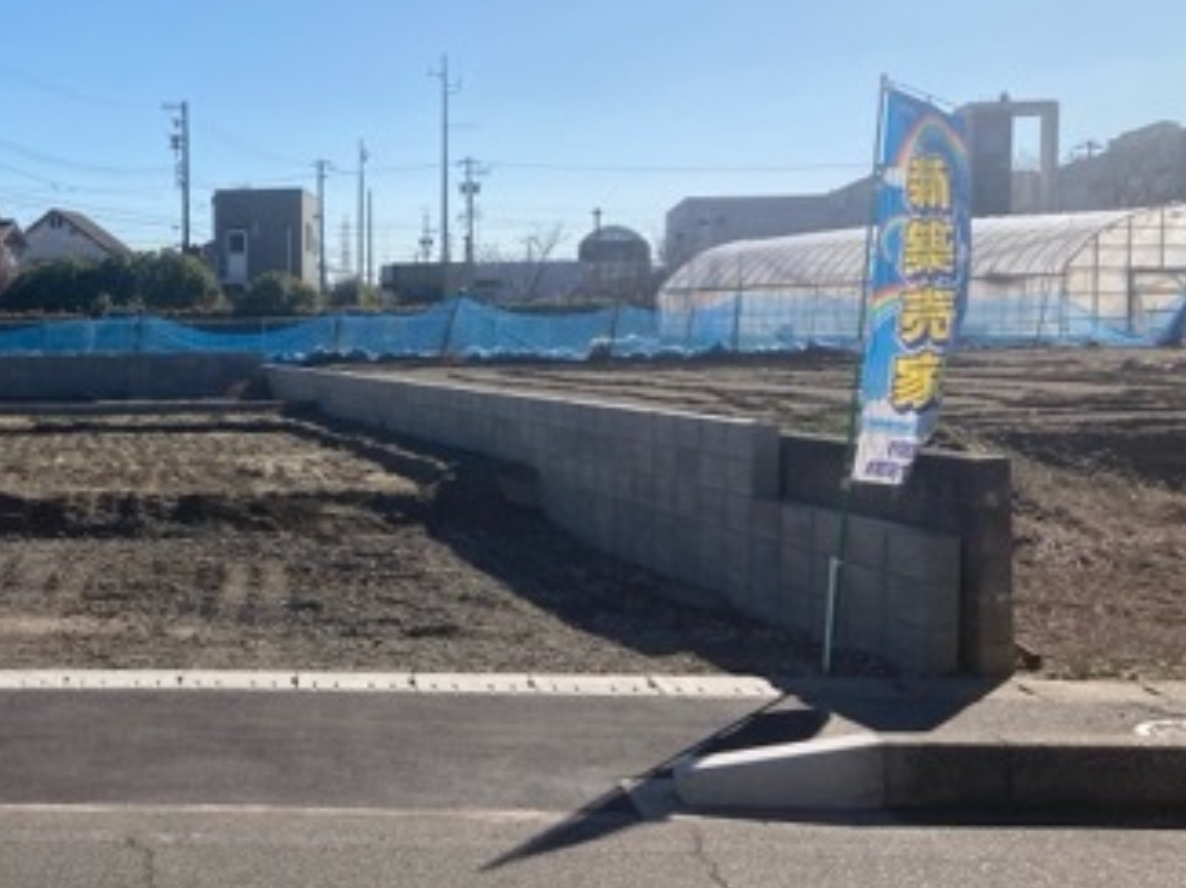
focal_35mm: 55
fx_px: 1883
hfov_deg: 33.4
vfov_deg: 26.5
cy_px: 502
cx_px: 156
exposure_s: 1/3472
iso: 25
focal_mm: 3.99
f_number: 1.8
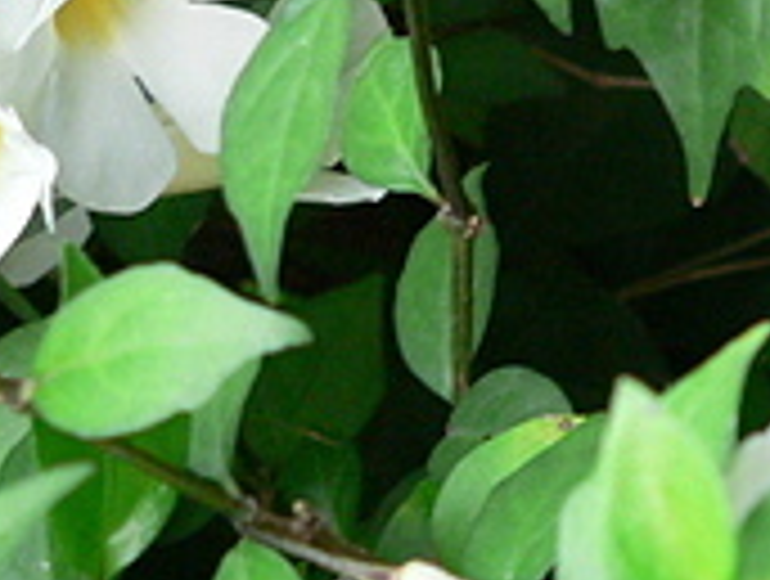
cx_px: 648
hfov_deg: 18.5
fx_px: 2341
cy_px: 173
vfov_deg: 14.1
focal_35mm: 105
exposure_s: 1/13
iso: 200
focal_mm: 6
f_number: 2.8
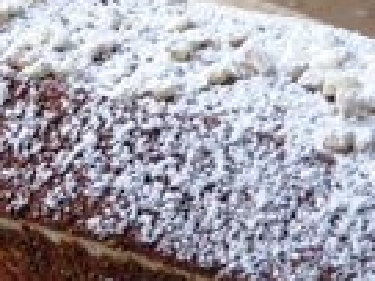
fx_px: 1213
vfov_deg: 13.2
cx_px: -63
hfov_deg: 16.9
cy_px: 182
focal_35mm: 112
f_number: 3.8
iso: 800
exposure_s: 1/40
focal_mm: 6.1
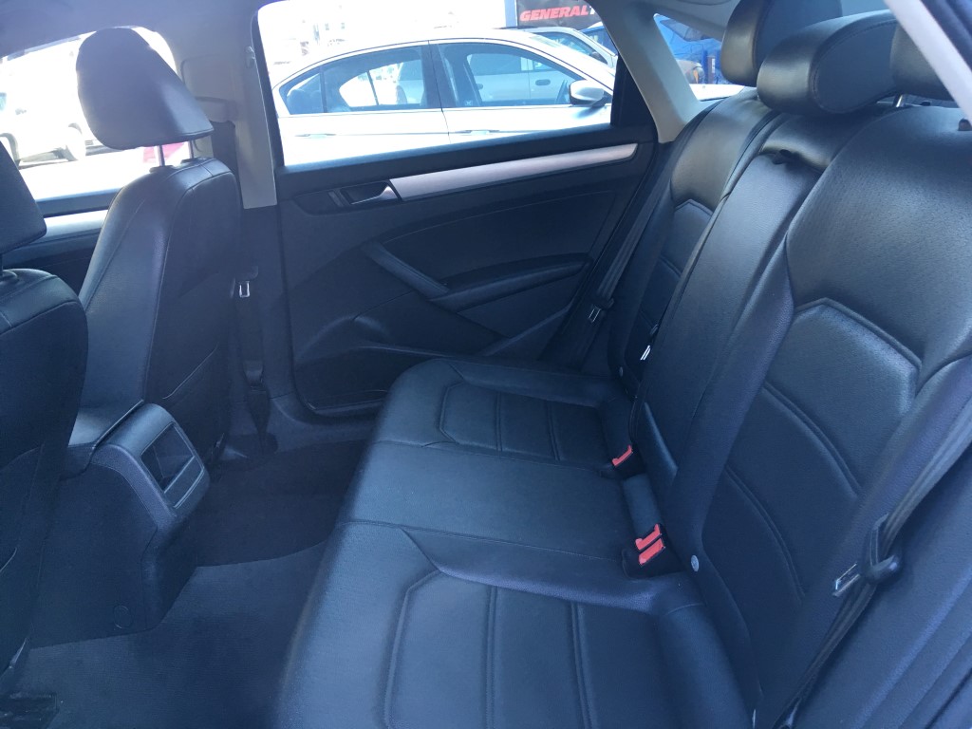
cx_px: 486
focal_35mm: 29
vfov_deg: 48.2
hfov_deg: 61.7
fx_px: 814
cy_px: 364
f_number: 2.2
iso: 40
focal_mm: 4.15
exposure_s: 1/30
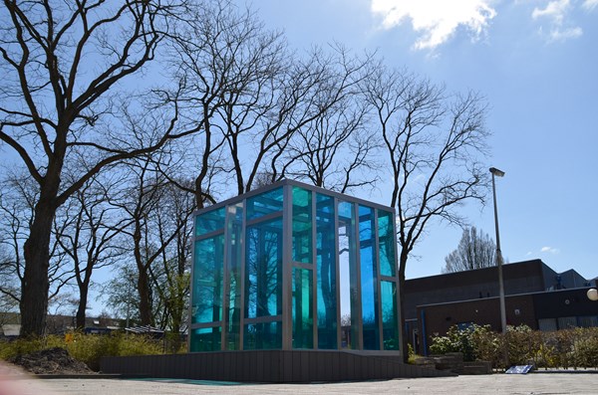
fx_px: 547
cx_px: 299
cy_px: 198
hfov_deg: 57.3
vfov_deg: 39.8
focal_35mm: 33
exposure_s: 1/640
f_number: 8
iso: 125
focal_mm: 22
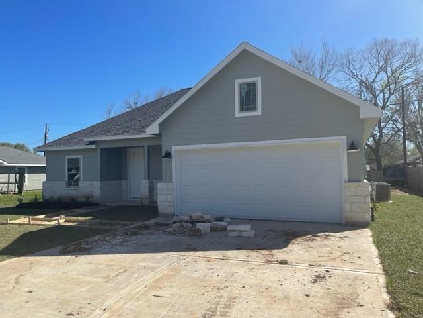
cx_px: 212
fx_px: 318
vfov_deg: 53.1
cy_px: 159
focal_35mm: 26
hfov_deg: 67.3
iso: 32
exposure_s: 1/3663
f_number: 1.6
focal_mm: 5.1
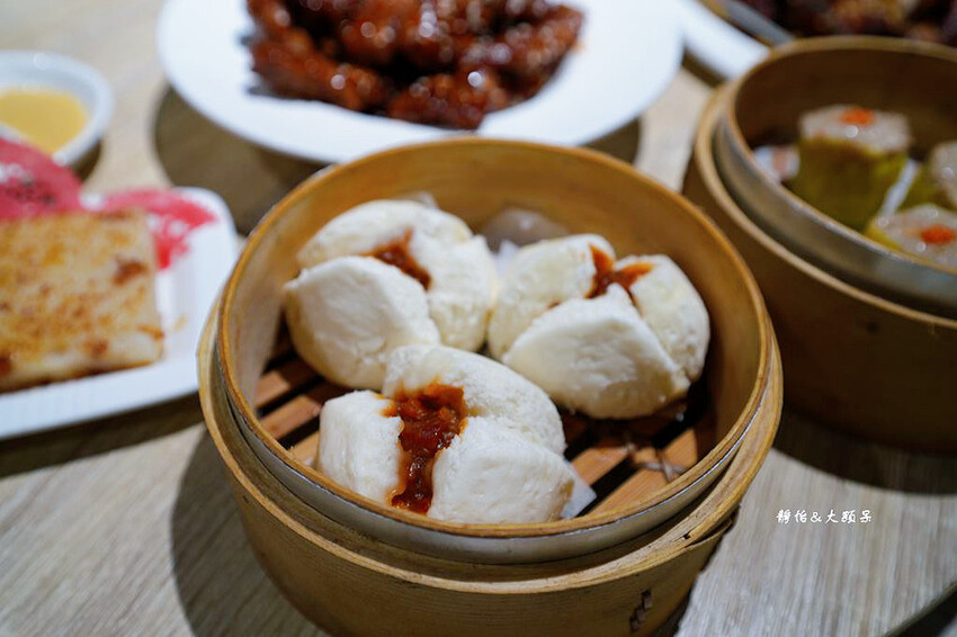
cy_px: 318
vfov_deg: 46.4
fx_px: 744
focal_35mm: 28
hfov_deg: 65.5
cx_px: 478
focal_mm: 28
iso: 320
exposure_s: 1/60
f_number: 4
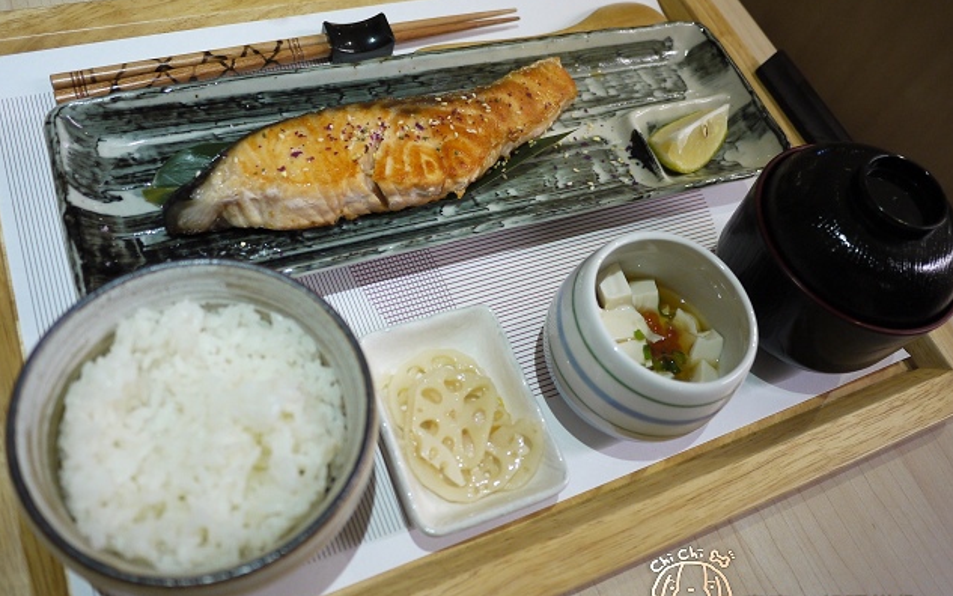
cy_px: 292
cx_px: 479
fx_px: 779
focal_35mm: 30
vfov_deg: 41.9
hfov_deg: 62.9
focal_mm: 14
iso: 400
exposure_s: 1/30
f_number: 2.5
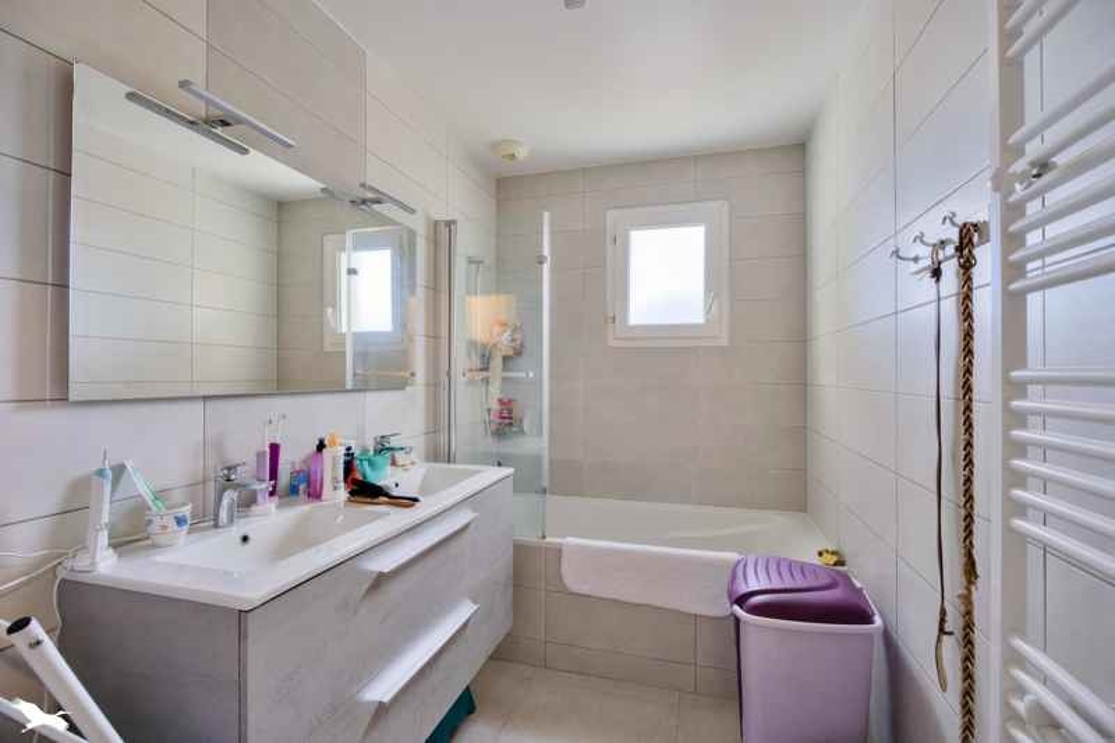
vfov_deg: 73.7
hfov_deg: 96.7
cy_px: 372
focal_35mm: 16
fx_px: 495
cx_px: 558
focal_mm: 16
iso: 800
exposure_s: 1/3
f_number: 8
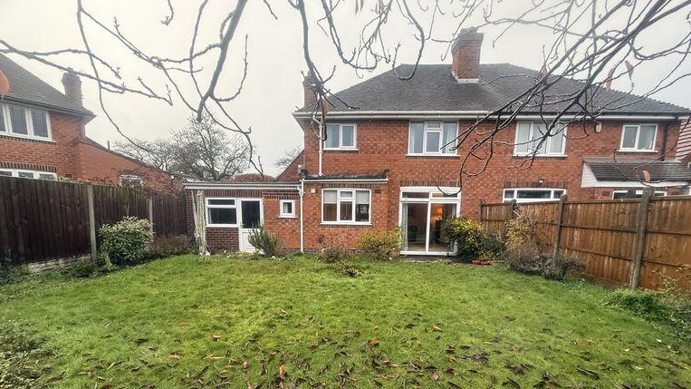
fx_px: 293
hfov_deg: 99.4
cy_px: 248
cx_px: 342
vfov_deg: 65.9
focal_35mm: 16
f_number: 2.2
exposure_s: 1/99
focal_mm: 2.22
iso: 160
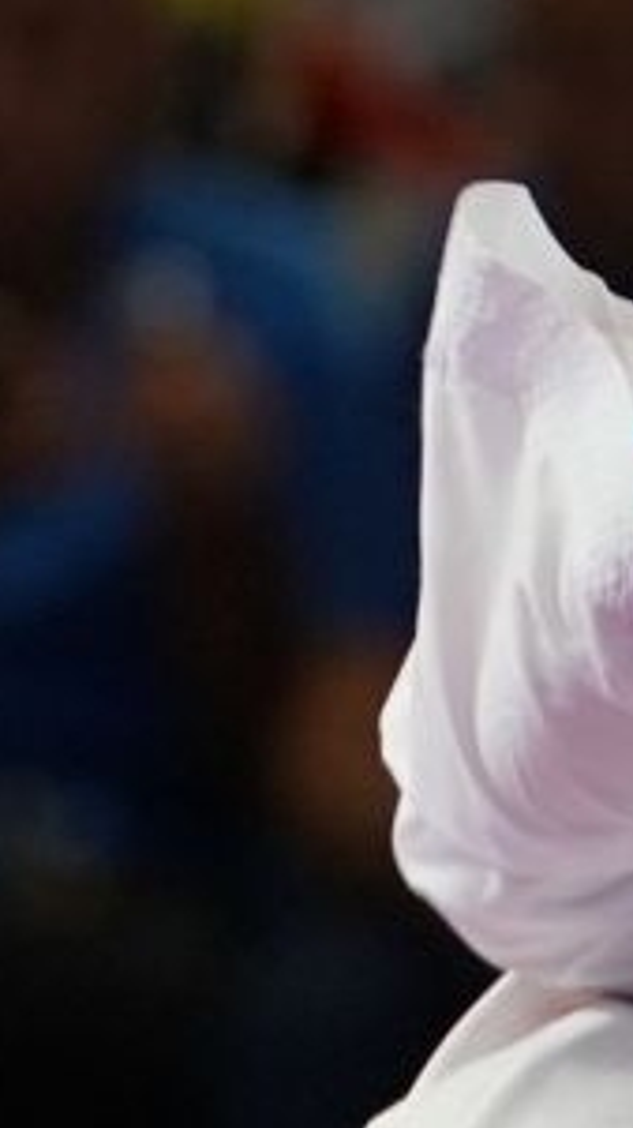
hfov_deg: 0.8
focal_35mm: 1541
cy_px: 1705
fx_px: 46047
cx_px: 1187
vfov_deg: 1.4
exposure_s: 1/1000
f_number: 2.8
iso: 1000
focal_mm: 164
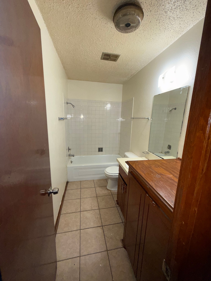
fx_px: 114
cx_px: 106
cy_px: 140
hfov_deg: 85.7
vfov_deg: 102.1
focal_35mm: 14
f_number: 2.2
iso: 100
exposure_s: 1/60
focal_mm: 2.22
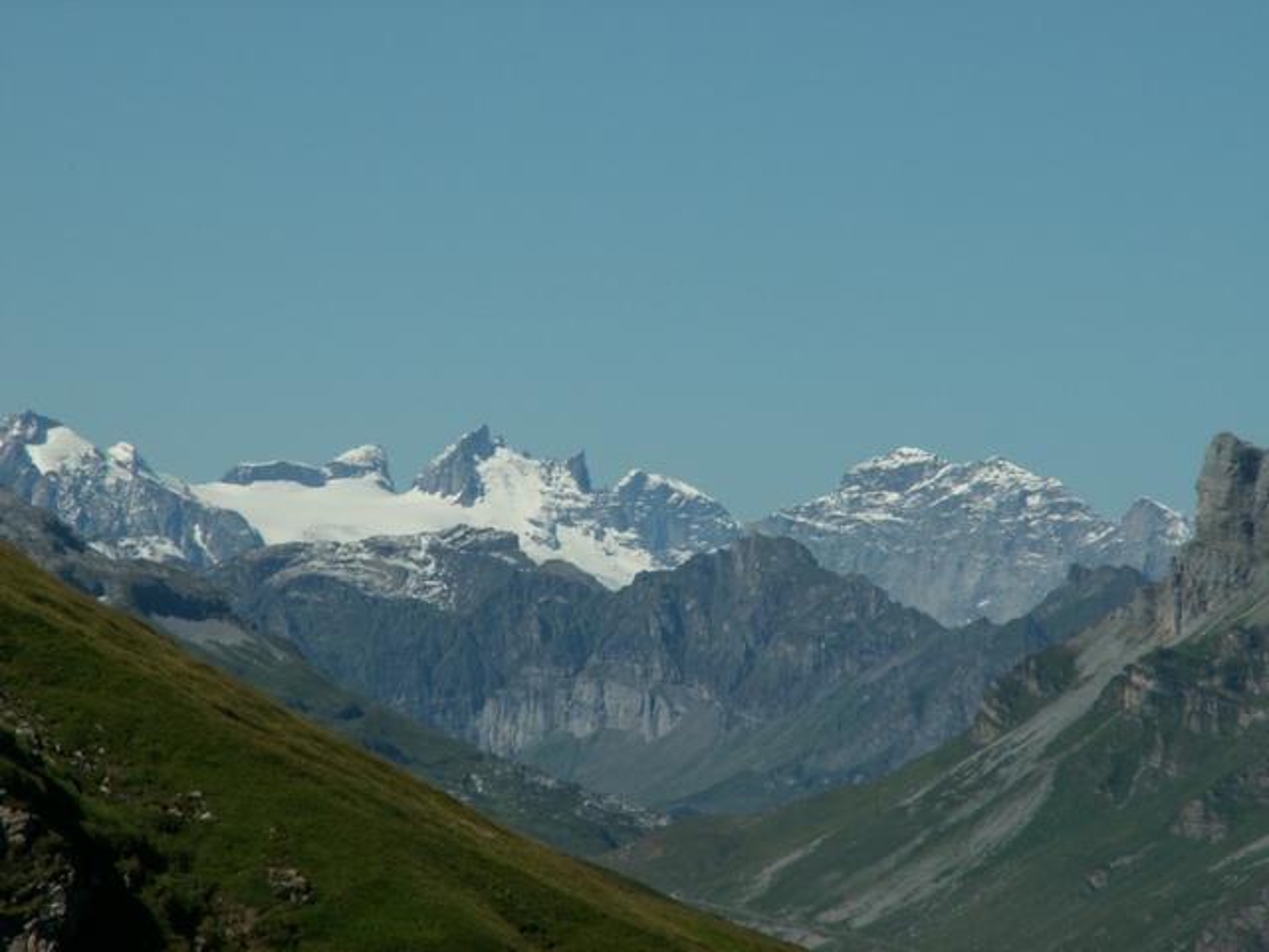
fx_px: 9311
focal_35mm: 254
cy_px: 476
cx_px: 634
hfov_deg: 7.8
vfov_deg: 5.9
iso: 50
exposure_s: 1/320
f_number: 8
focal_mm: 41.57
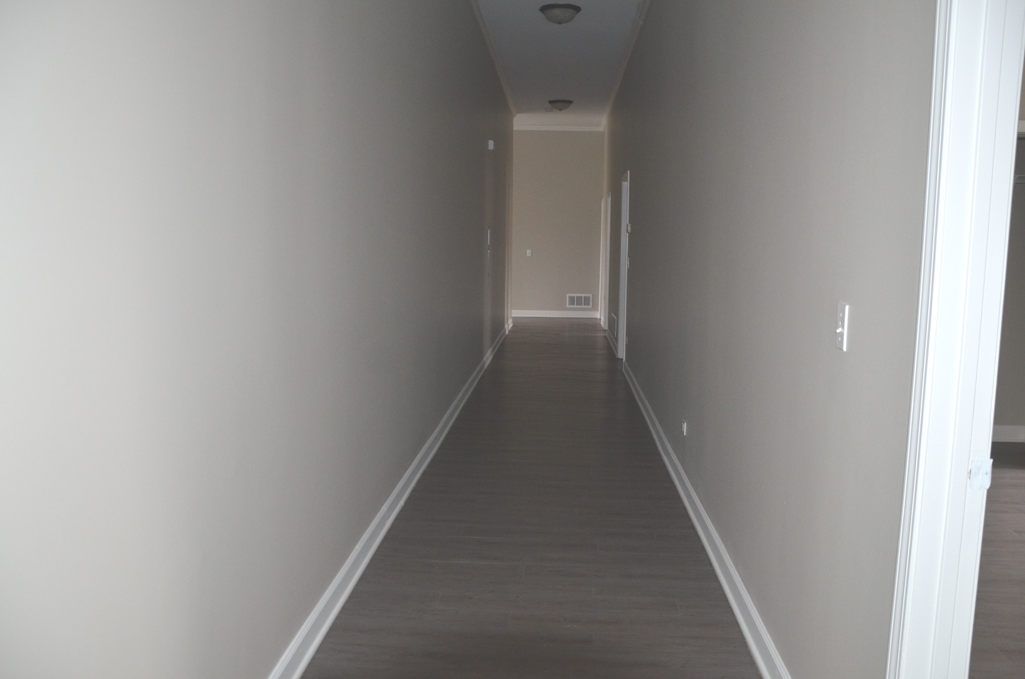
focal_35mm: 27
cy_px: 340
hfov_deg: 67.5
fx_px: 767
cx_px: 512
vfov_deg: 47.7
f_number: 3.5
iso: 800
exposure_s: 1/60
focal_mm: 18
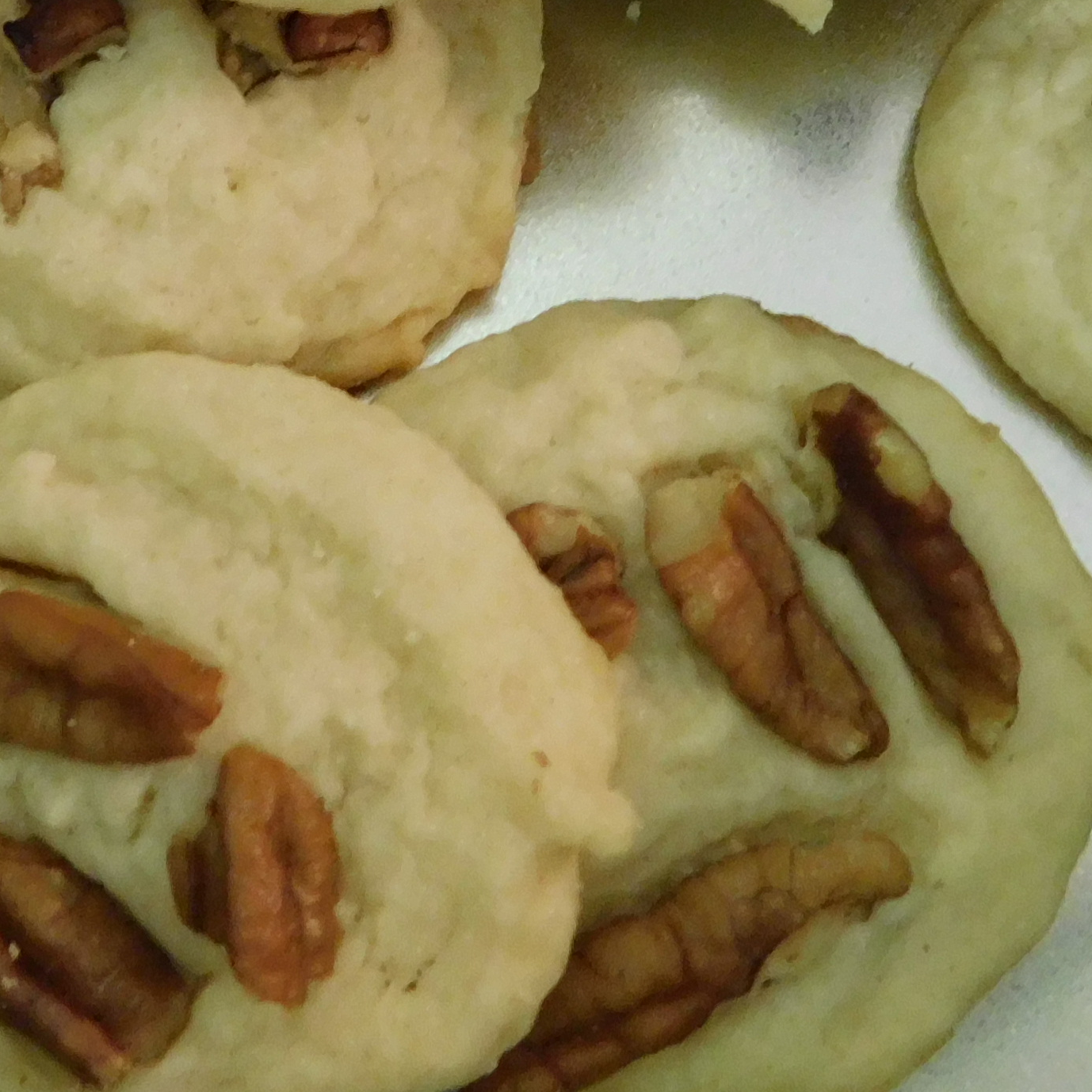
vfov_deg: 24.0
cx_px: 430
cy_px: -62
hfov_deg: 25.3
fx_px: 2427
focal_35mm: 68
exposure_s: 1/10
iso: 400
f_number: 3
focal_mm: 4
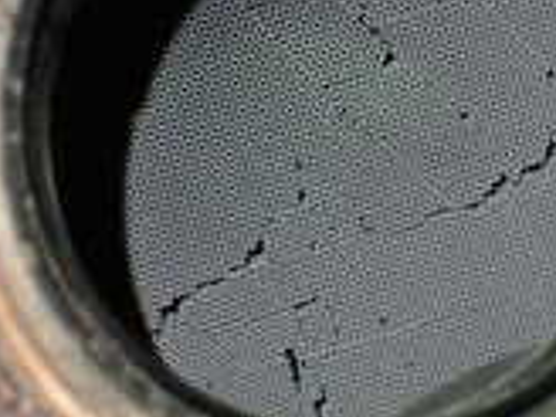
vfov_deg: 13.5
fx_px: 1767
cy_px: 234
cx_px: 383
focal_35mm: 110
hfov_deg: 17.8
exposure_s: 1/100
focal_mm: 5.4
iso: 800
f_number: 2.3
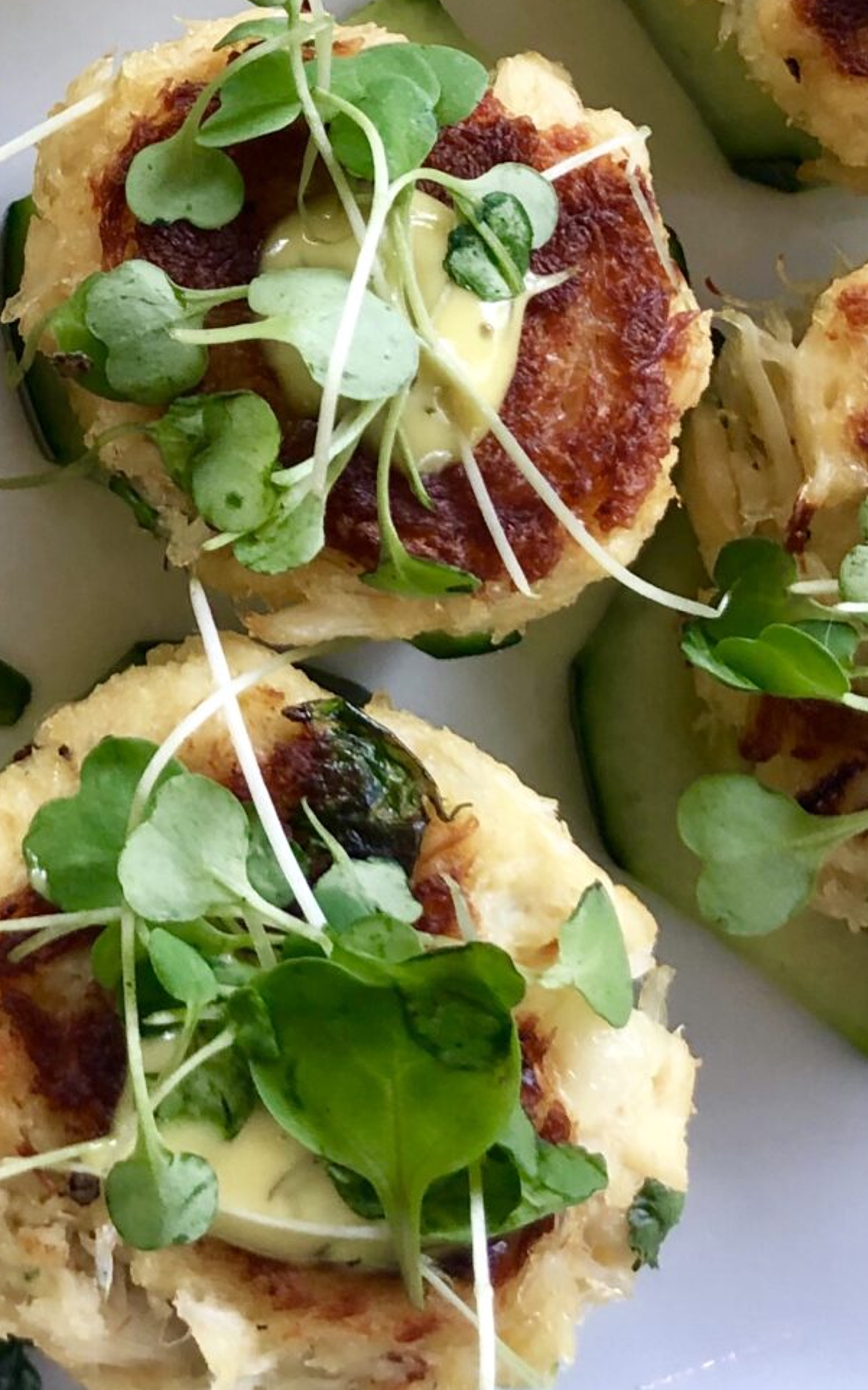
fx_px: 2991
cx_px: -293
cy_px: 168
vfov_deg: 25.4
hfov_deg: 15.6
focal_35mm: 79
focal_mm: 3.99
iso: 25
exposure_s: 1/40
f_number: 1.8
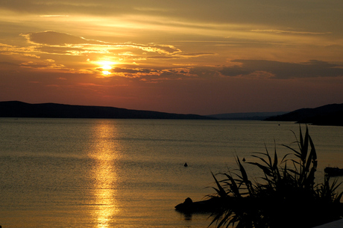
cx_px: 172
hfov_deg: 19.5
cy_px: 114
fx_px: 999
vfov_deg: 13.0
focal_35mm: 105
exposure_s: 1/350
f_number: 9.5
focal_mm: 70
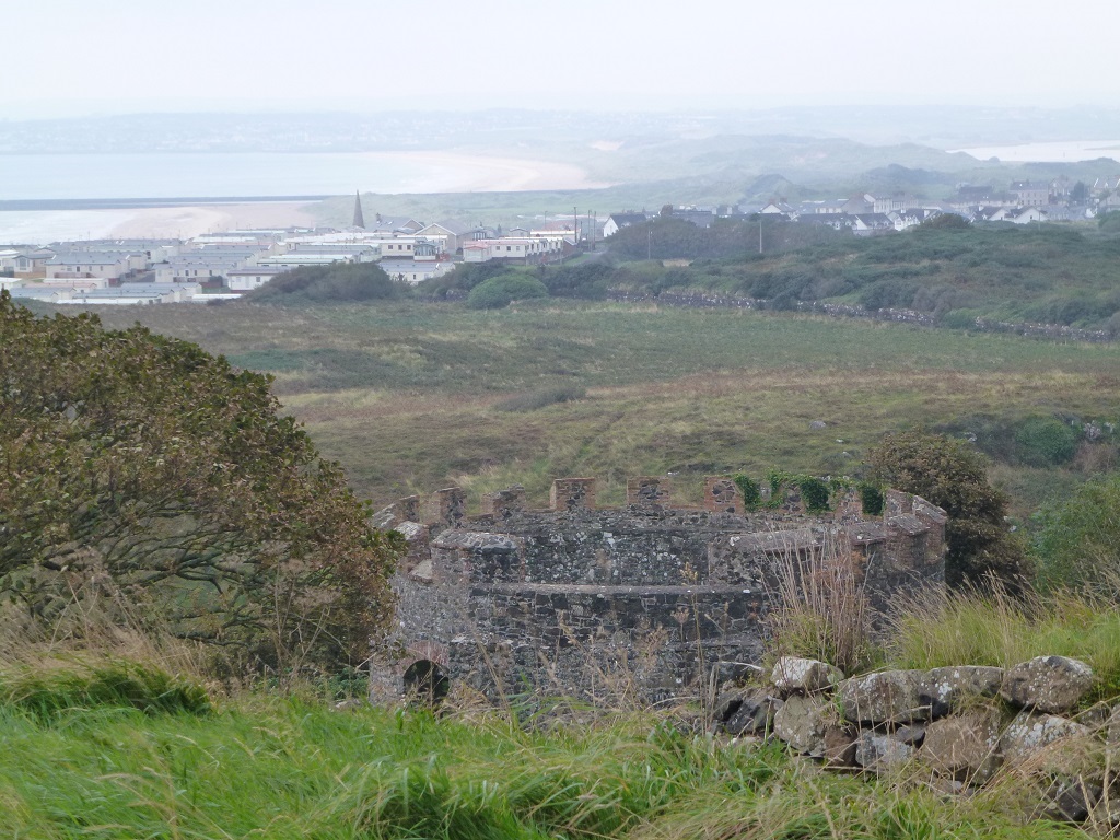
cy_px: 420
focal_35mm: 104
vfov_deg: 14.2
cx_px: 560
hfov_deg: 18.9
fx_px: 3365
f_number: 5
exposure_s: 1/80
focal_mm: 18.7
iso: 200
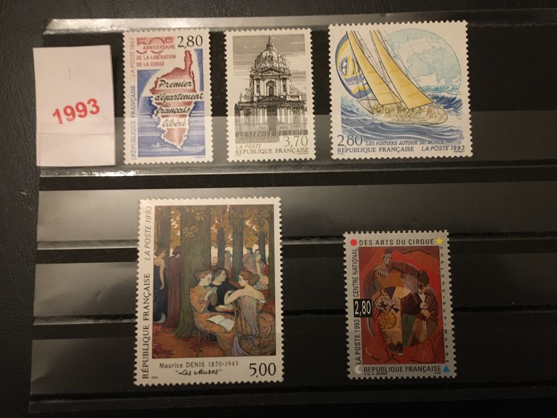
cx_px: 278
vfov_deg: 48.2
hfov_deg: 61.7
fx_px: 467
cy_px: 209
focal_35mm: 29
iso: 400
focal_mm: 4.15
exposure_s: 1/17
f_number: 2.2
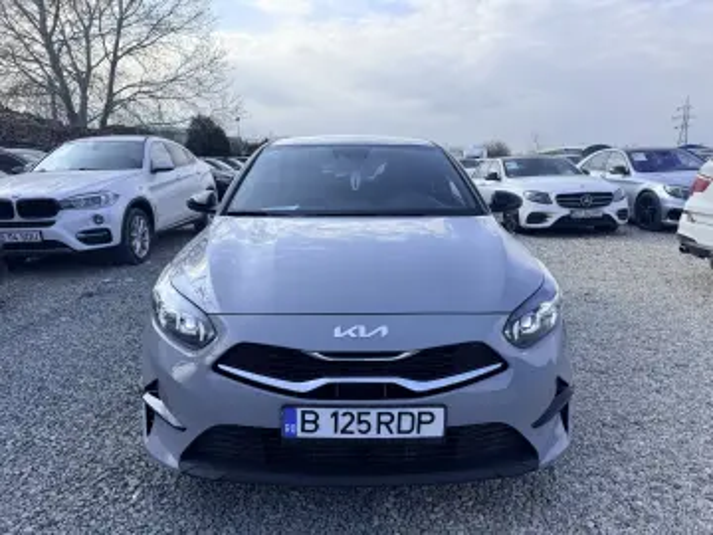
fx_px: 494
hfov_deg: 71.6
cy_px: 268
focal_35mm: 24
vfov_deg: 56.8
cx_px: 356
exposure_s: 1/2611
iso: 80
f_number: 1.78
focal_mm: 6.76
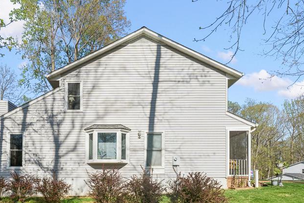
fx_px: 194
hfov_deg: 68.5
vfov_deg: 52.9
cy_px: 151
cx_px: 59
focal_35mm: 23
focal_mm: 14
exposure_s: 1/500
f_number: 8
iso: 160
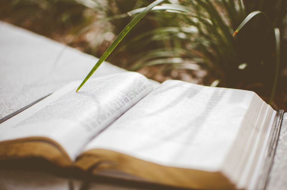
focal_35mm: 52
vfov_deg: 25.7
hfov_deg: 37.9
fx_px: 418
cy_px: 95
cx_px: 144
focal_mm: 35
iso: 250
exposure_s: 1/3200
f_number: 1.8
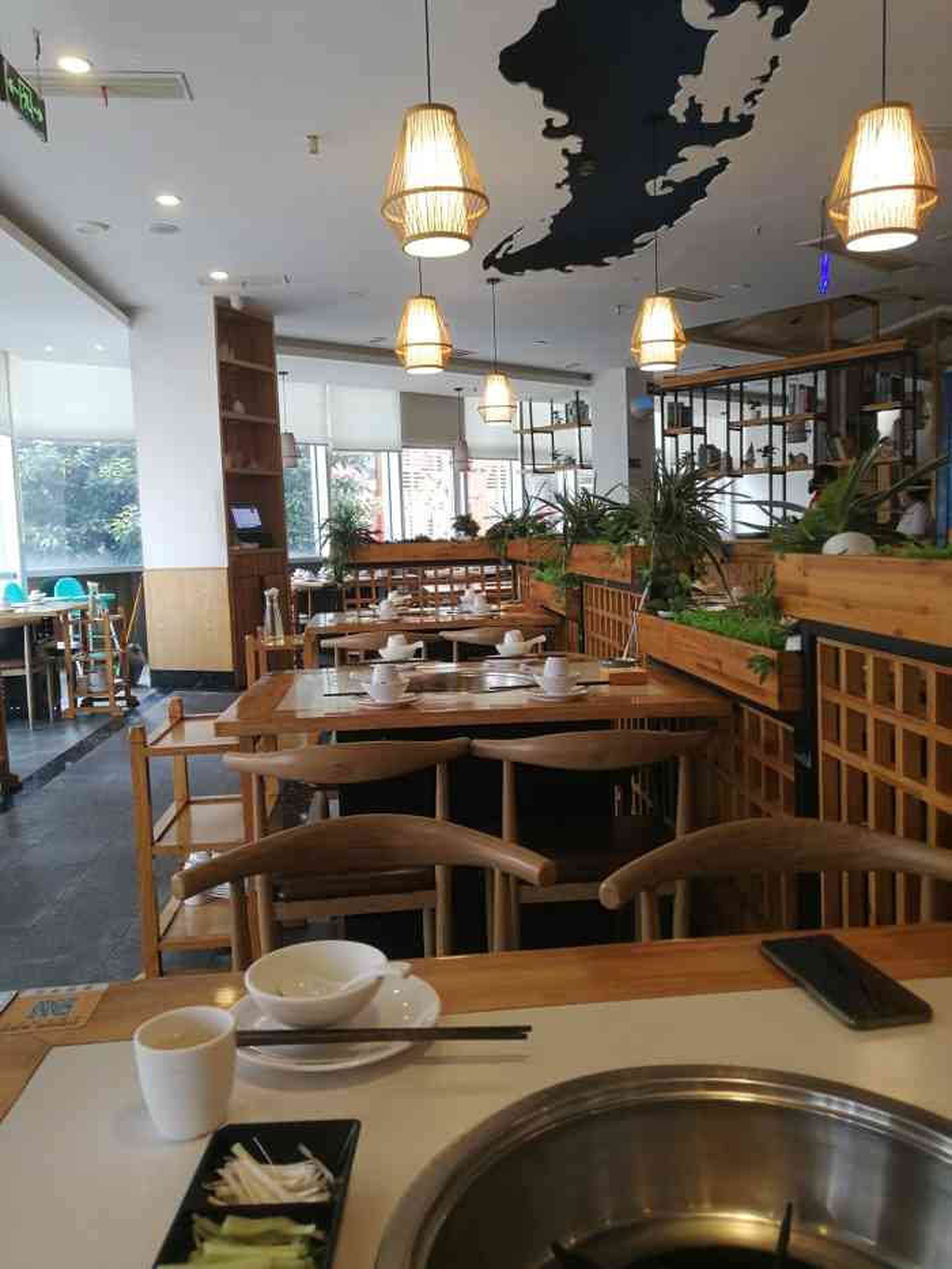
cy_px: 634
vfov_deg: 65.3
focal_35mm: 27
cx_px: 476
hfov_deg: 51.4
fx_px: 990
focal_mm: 3.95
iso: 80
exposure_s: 1/50
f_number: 1.8
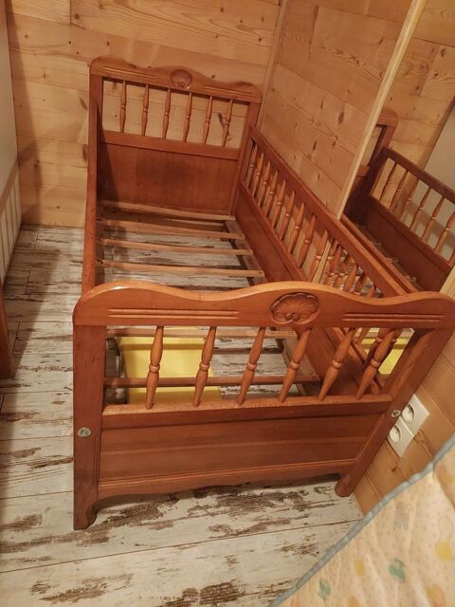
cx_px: 228
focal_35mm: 24
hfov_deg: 56.8
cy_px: 304
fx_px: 421
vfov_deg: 71.6
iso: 1600
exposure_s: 1/15
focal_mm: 4.6
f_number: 1.8
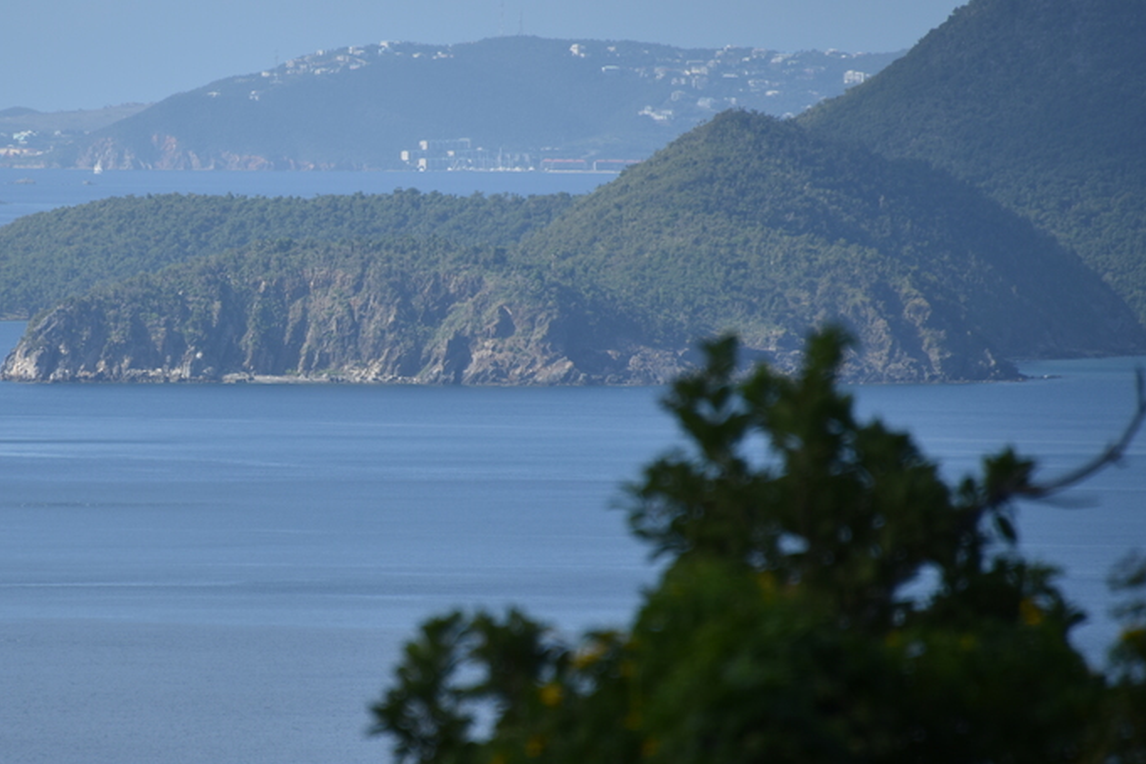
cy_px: 382
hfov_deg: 3.7
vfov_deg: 2.4
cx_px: 239
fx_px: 17953
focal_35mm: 564
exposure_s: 1/640
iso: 100
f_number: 6.3
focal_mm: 300
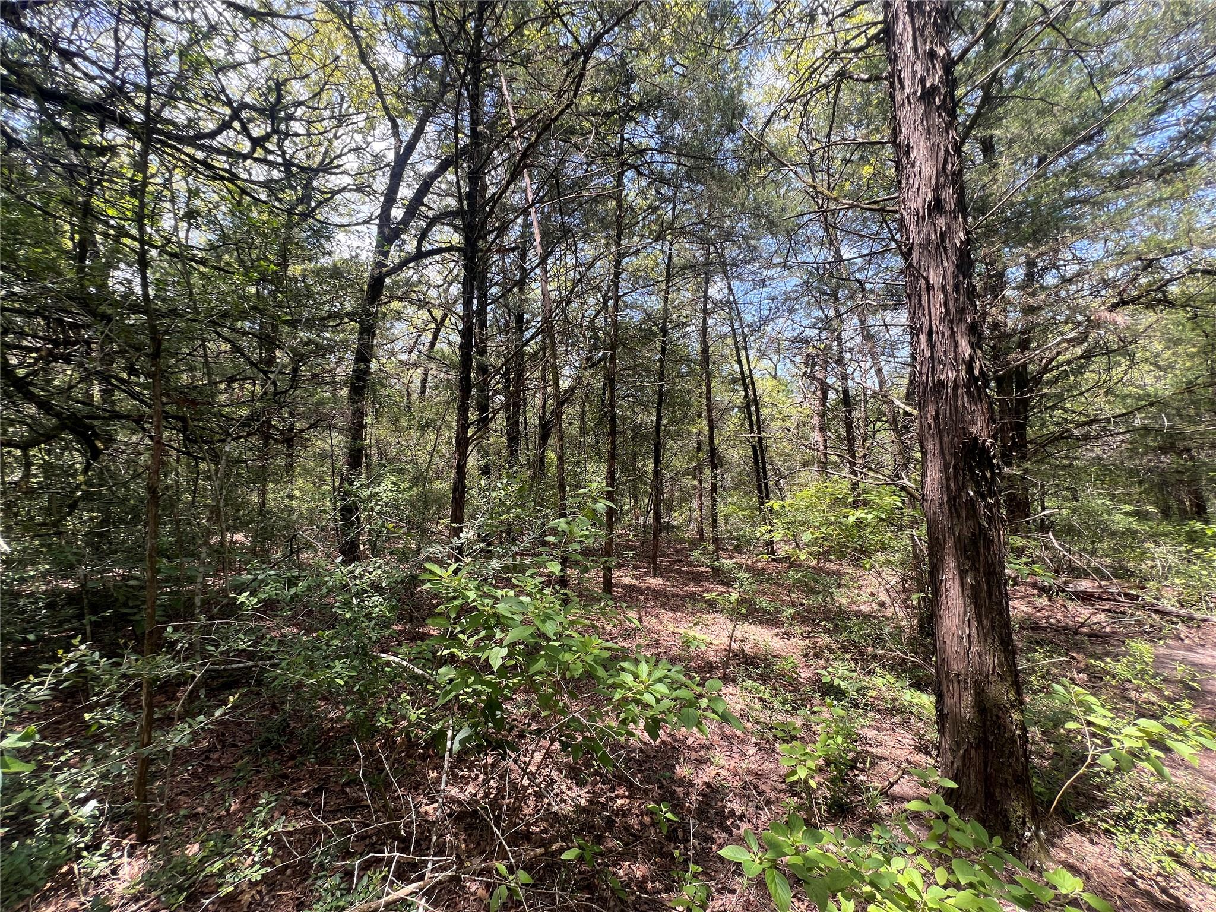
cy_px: 456
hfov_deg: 106.2
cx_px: 608
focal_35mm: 13
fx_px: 457
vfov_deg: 89.9
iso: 32
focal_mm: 1.57
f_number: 1.8
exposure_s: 1/201
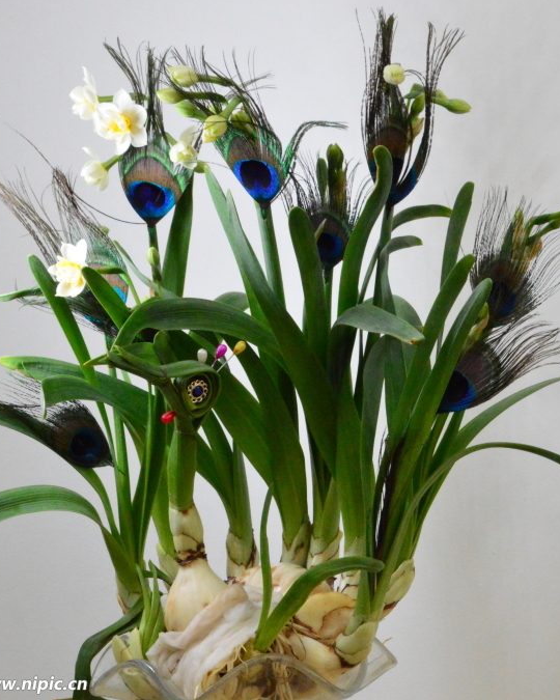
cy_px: 349
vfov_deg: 17.3
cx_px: 399
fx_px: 2300
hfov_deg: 13.8
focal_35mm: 111
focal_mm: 52
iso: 5600
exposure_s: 1/250
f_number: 22
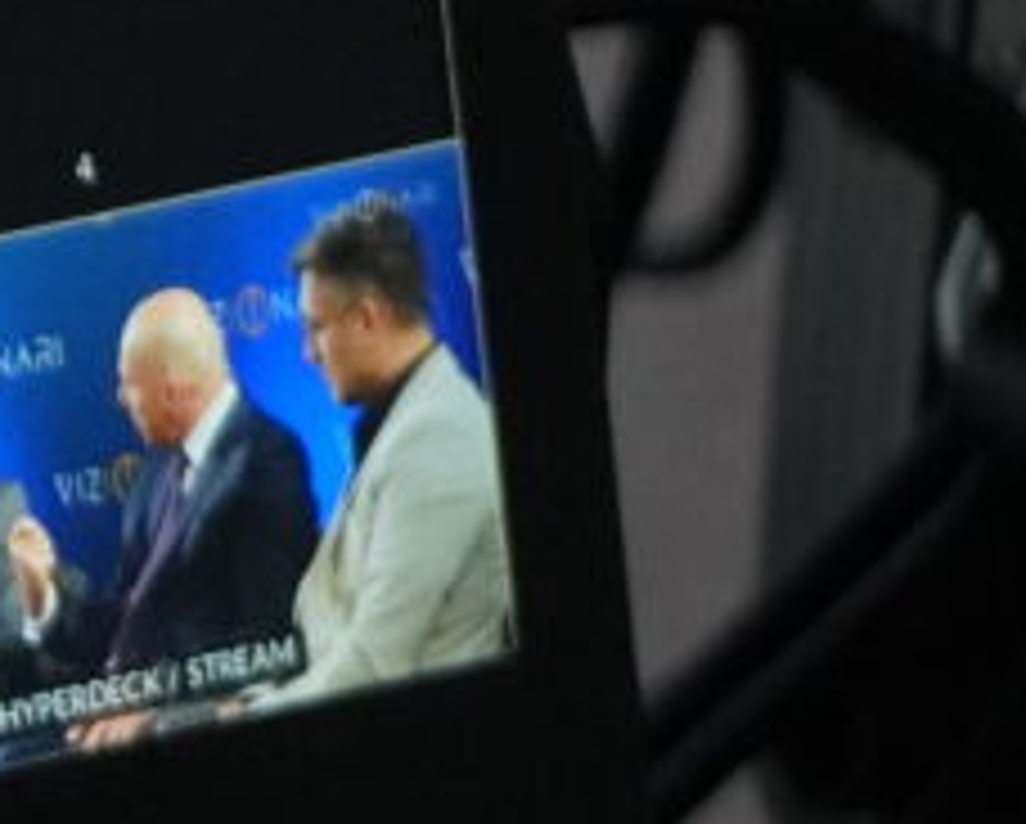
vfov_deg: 3.0
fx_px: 15750
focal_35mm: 518
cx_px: -1498
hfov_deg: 3.7
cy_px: 5
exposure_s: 1/160
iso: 3200
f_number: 4
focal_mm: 70
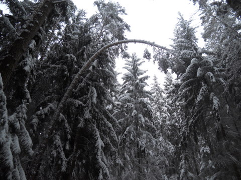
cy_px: 90
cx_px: 120
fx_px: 188
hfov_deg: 65.3
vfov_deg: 51.4
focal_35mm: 27
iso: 80
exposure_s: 1/160
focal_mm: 4.9
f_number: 3.2
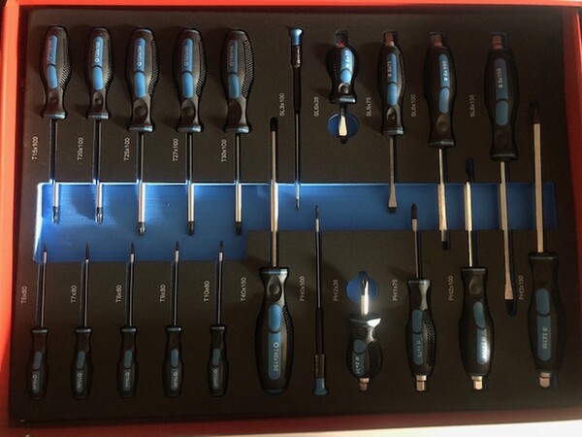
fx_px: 471
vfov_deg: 49.7
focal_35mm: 28
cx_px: 291
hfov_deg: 63.4
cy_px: 218
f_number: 1.8
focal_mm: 3.99
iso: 250
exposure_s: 1/4
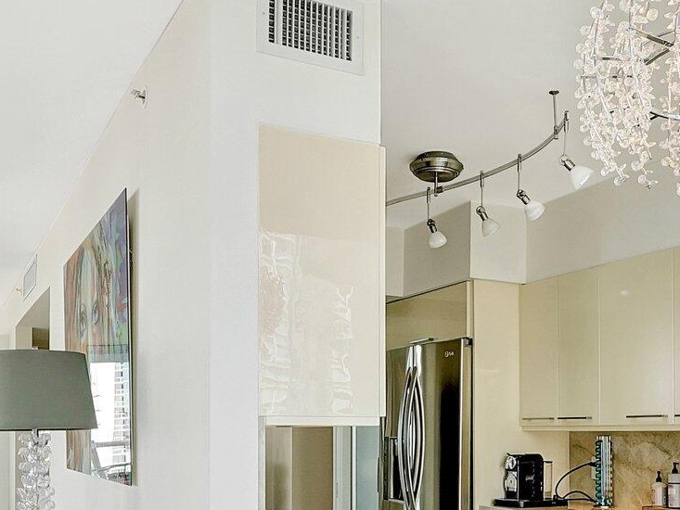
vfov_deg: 31.2
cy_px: 454
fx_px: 871
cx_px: 381
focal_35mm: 44
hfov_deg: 42.6
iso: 640
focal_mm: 16.5
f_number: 13
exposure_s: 1/40
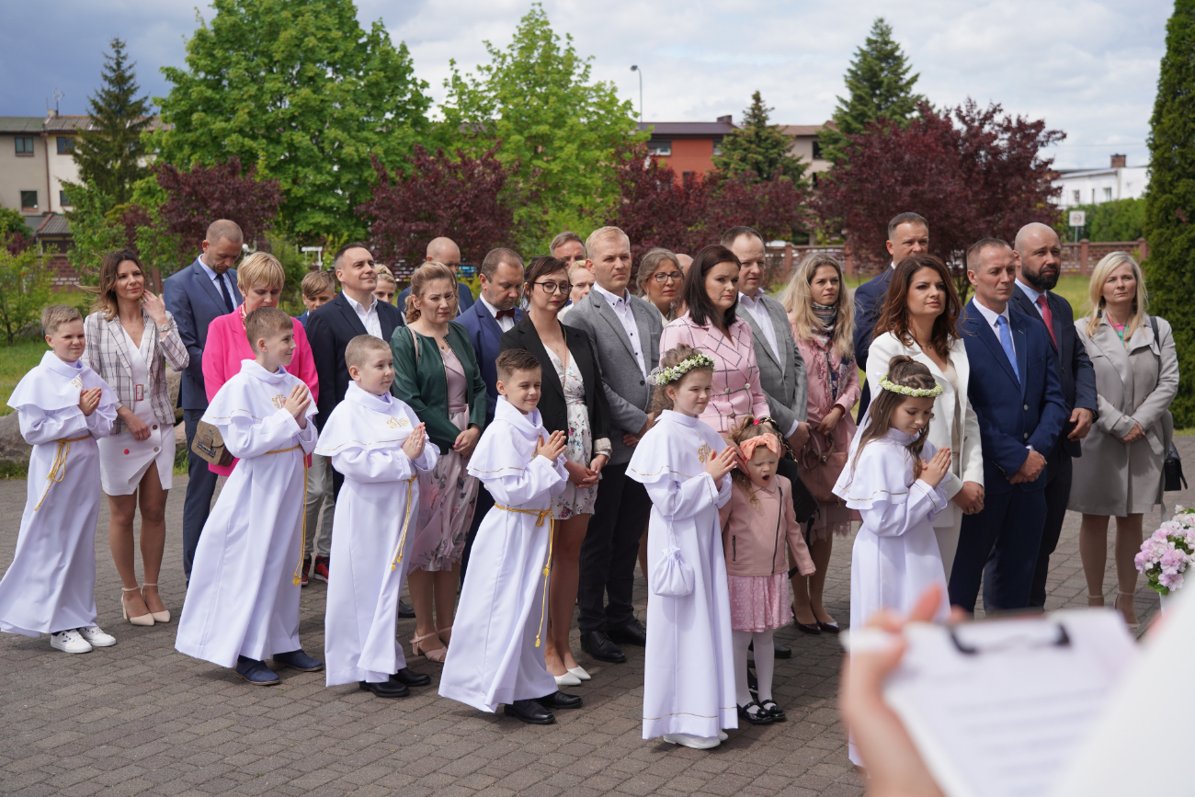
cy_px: 398
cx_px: 598
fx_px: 1394
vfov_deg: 31.9
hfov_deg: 46.4
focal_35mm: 42
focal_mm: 42
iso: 100
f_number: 4.5
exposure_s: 1/800
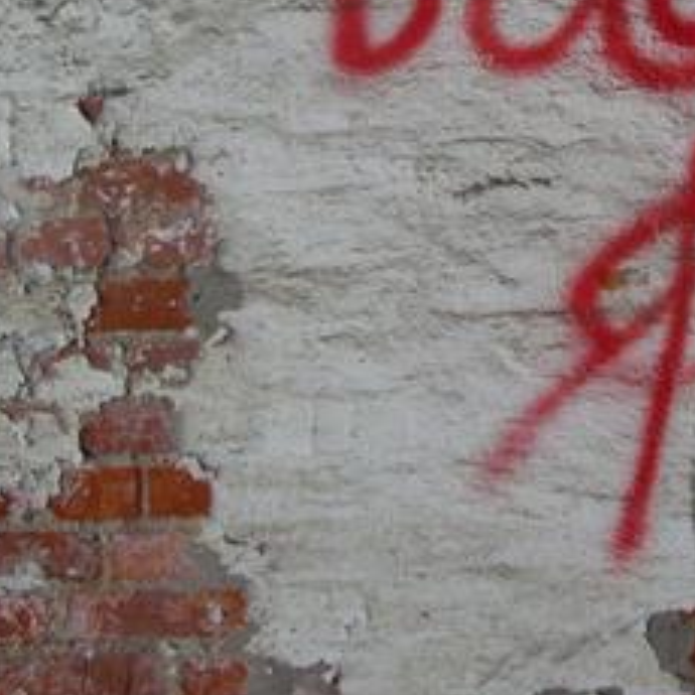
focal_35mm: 91
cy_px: 0
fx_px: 2067
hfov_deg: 18.1
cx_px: 828
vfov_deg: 18.6
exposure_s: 1/40
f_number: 2.8
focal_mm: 7.8
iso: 160
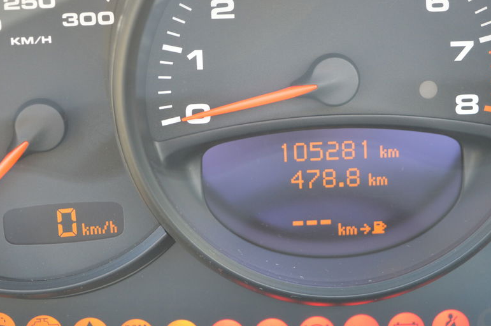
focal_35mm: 90
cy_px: 174
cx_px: 302
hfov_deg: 22.7
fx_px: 1221
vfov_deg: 15.2
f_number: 5
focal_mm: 45
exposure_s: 1/30
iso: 400
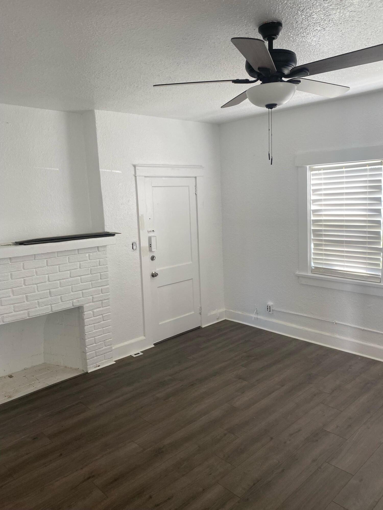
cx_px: 192
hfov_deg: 53.1
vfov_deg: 67.3
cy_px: 255
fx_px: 384
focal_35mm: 26
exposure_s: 1/120
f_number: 1.8
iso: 100
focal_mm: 4.25
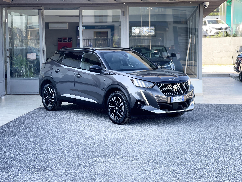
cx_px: 121
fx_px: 447
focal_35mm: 64
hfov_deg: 30.3
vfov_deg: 22.9
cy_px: 91
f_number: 2.2
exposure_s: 1/121
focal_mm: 7.5
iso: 32
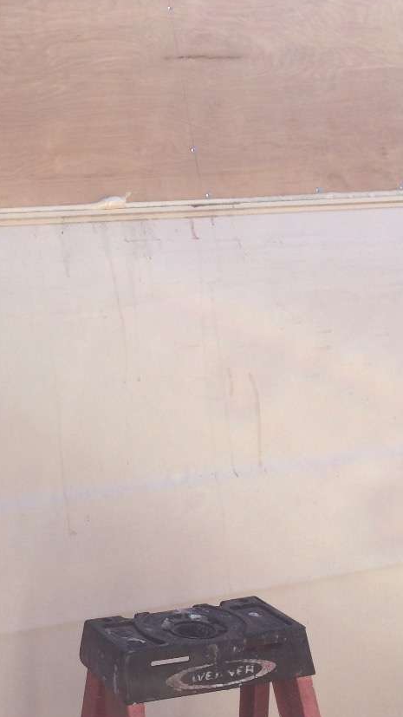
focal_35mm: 55
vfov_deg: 37.8
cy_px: 309
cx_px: -75
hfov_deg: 20.5
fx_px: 1045
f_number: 2.2
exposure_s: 1/1325
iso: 32
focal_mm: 4.15
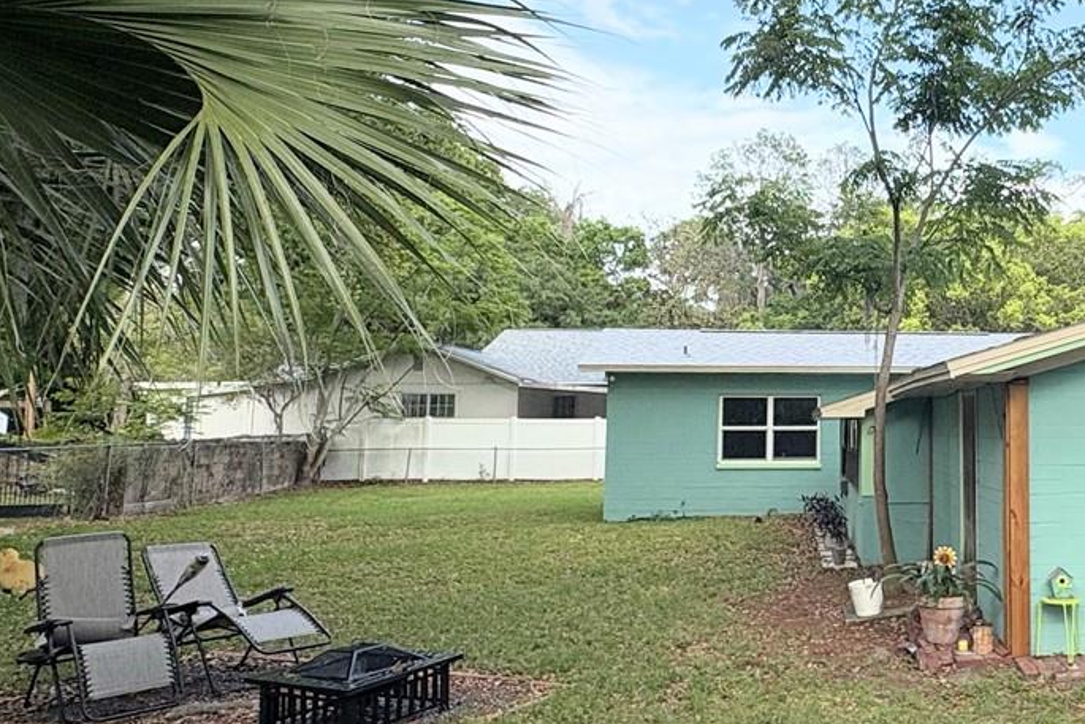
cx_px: 960
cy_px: 286
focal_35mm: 34
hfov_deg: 50.1
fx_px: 1025
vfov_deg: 38.7
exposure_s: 1/1078
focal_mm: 2.22
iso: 50
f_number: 2.2
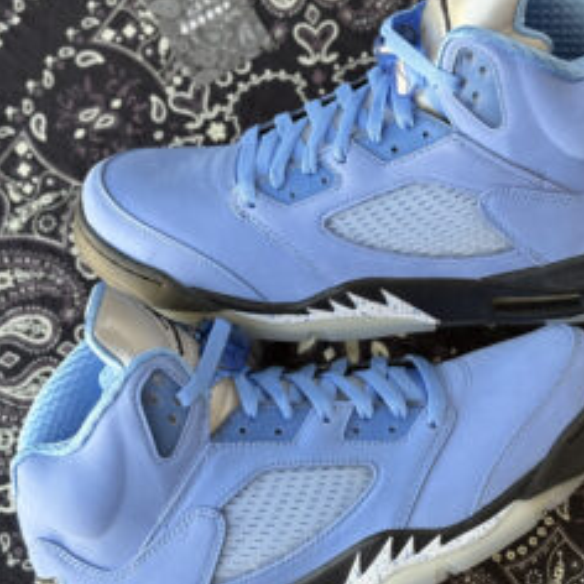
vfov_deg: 22.2
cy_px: 287
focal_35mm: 78
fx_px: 1489
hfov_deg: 22.2
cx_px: 349
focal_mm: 5.96
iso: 50
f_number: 1.6
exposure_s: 1/80
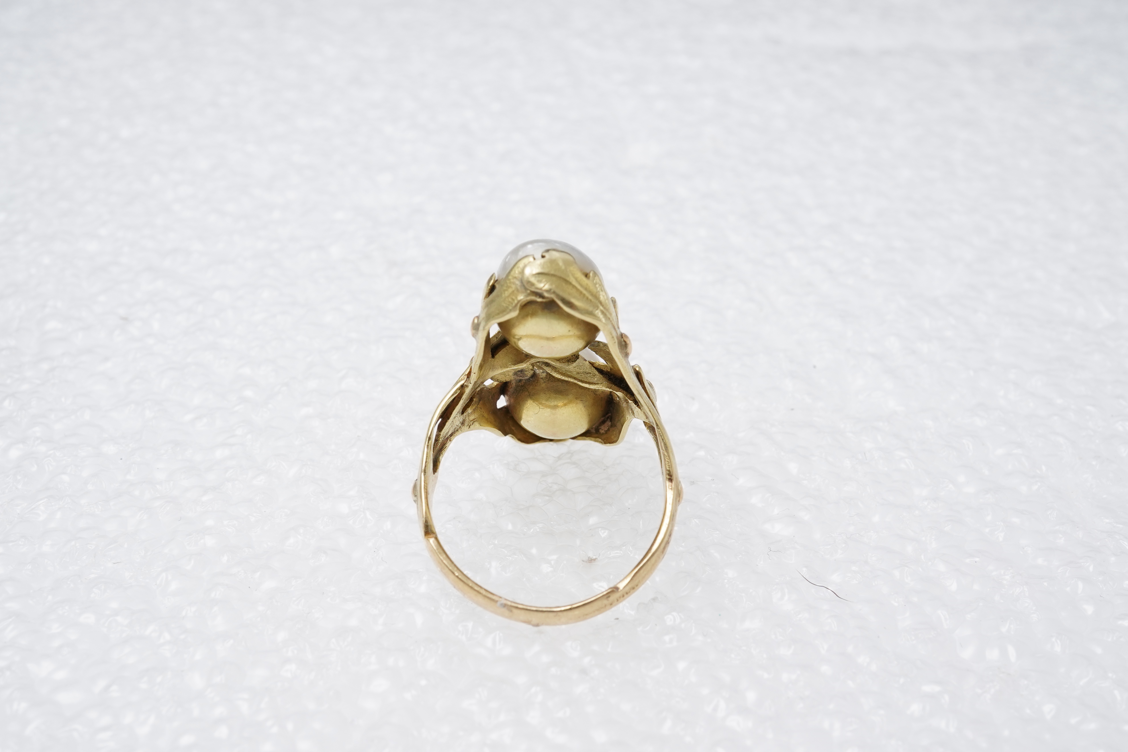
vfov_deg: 29.9
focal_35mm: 45
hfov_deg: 43.6
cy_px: 376
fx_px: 1410
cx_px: 564
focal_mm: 30
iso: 500
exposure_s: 1/125
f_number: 22
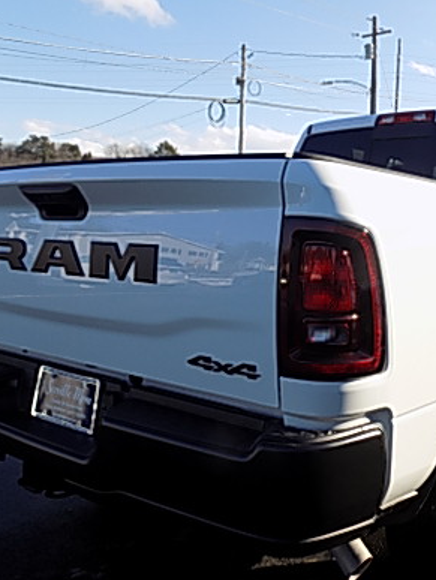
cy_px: 262
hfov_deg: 37.2
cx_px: 303
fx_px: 637
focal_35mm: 38
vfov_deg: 48.9
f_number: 3.1
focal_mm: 4
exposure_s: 1/640
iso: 80
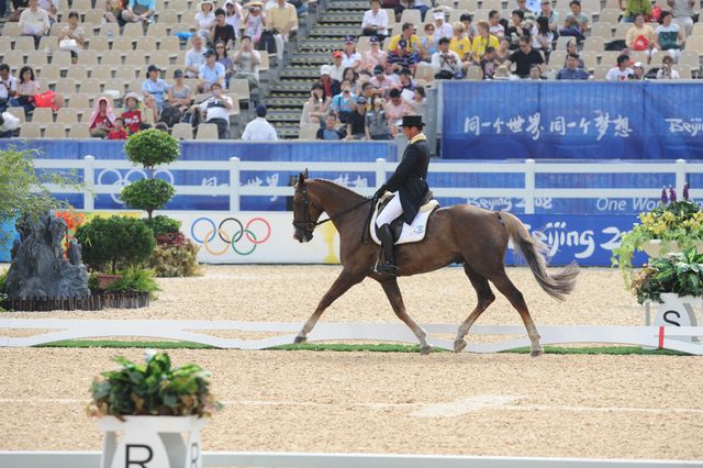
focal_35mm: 300
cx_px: 352
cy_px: 234
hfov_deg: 6.9
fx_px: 5855
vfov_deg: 4.6
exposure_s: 1/2500
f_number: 5
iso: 640
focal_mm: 300
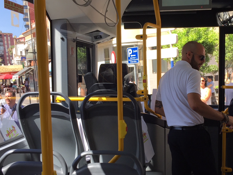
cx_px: 155
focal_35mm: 46
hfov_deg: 40.7
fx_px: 310
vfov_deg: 31.5
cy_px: 102
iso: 32
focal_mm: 4.15
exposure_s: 1/353
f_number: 2.2
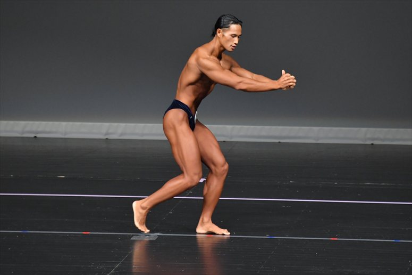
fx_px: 4290
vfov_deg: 3.7
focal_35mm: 375
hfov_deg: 5.5
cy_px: 138
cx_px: 206
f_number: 5.6
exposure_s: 1/400
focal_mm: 250
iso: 4000
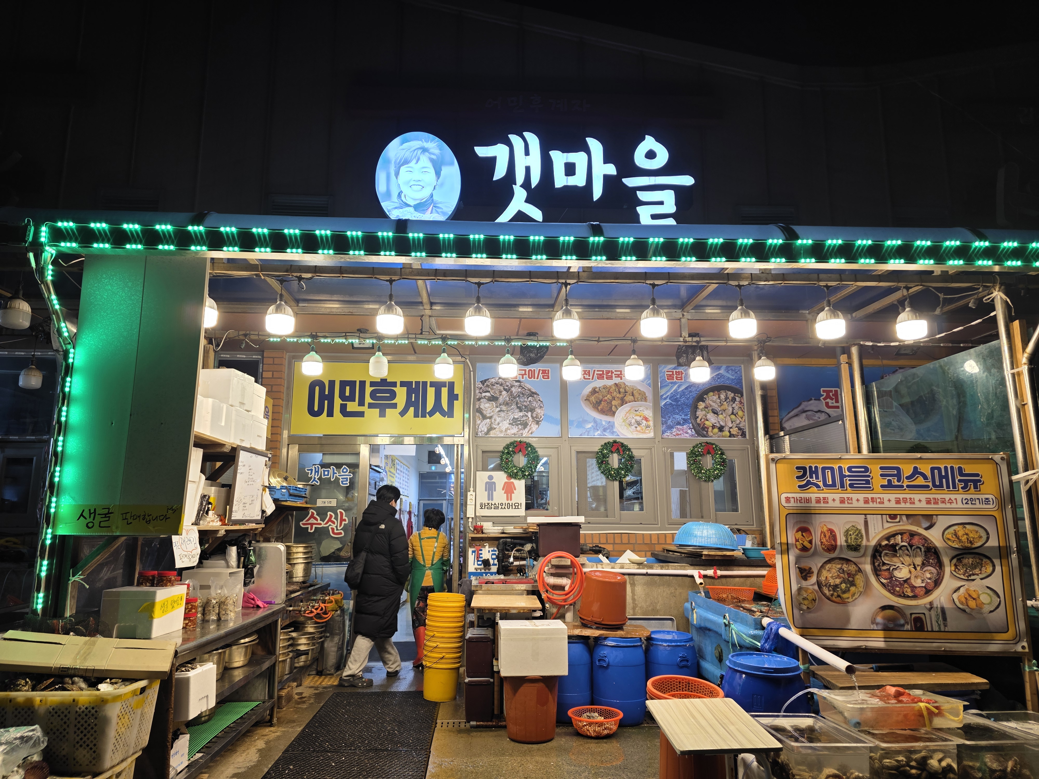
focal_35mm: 23
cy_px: 390
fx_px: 690
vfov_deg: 58.9
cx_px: 520
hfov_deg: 73.9
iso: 50
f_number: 1.7
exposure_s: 1/120
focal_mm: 6.3
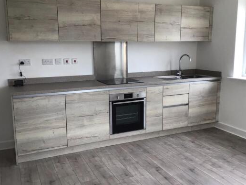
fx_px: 249
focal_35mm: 35
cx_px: 122
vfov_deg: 40.7
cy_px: 91
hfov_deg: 52.6
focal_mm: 3.3
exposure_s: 1/50
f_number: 2.4
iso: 32
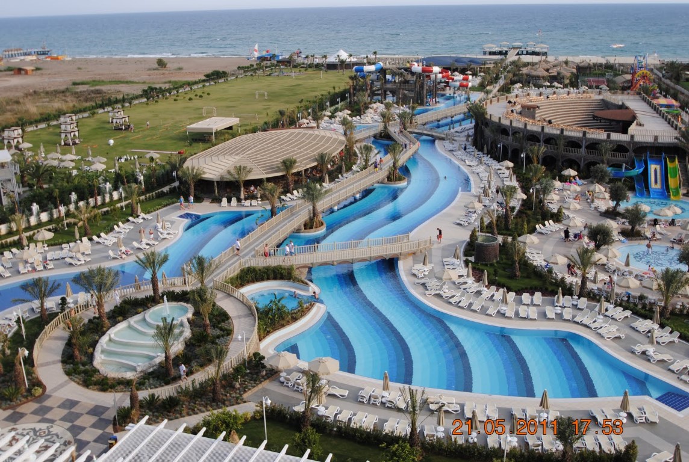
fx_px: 690
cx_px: 344
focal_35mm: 36
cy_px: 231
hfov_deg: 53.0
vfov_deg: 37.0
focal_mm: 24
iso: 100
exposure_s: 1/160
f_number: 6.3
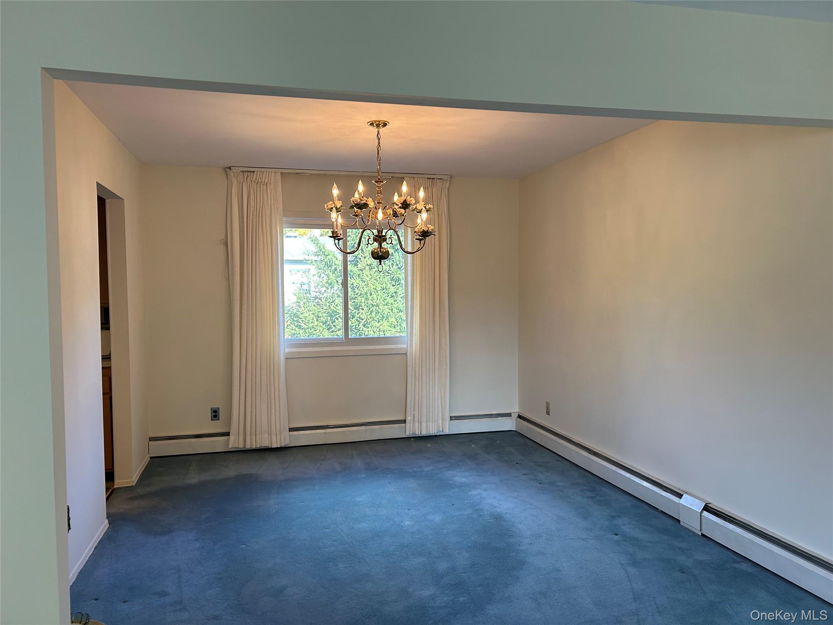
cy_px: 312
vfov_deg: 53.1
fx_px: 626
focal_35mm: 26
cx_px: 416
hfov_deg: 67.3
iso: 100
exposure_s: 1/120
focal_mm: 5.7
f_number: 1.5
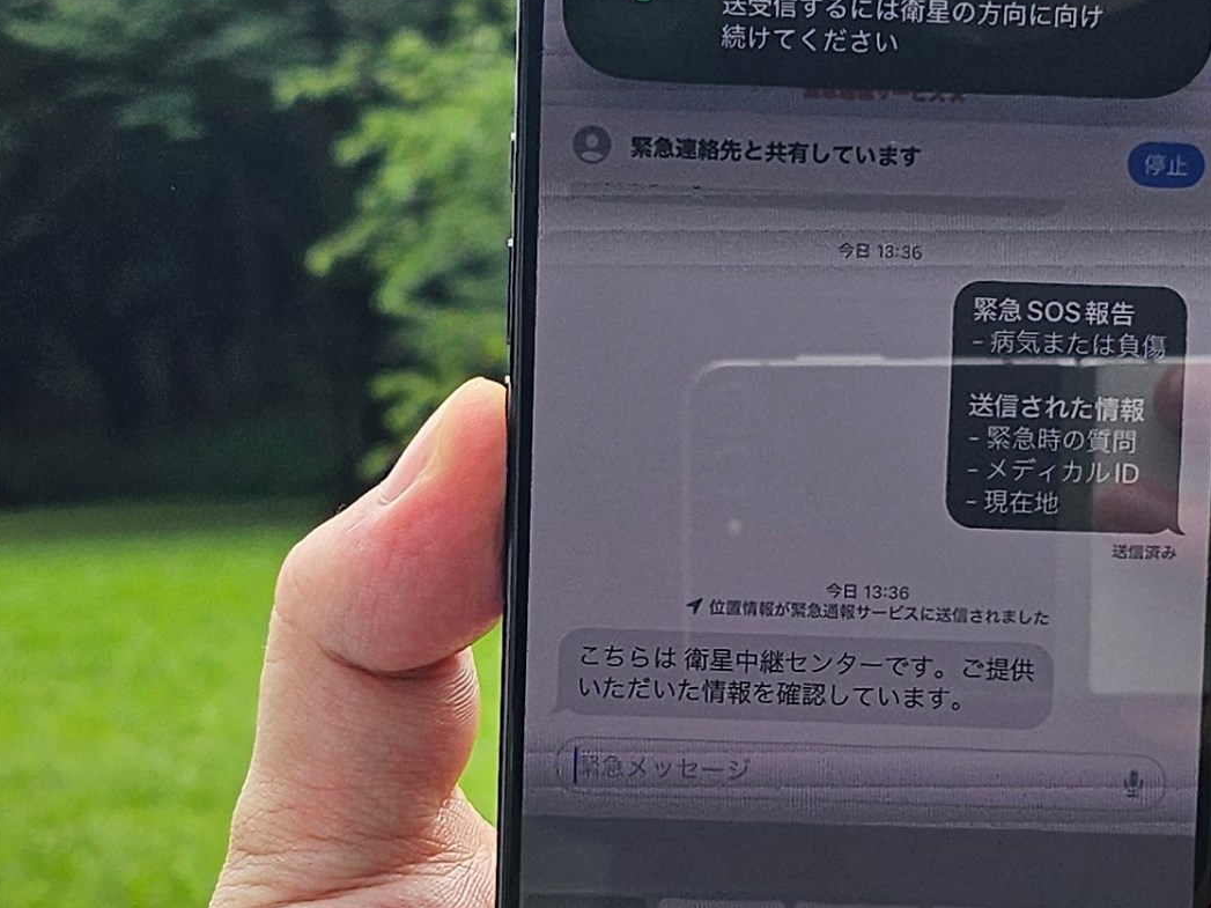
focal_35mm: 44
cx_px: 862
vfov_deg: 32.4
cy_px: 261
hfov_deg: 42.0
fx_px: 1539
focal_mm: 5
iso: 50
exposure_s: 1/2094
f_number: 1.8
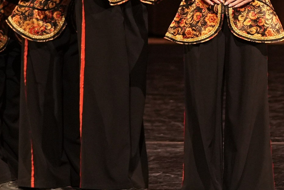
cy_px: -151
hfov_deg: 3.1
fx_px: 5185
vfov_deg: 2.1
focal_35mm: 657
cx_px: 229
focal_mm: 150
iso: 1600
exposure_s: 1/400
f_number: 2.8
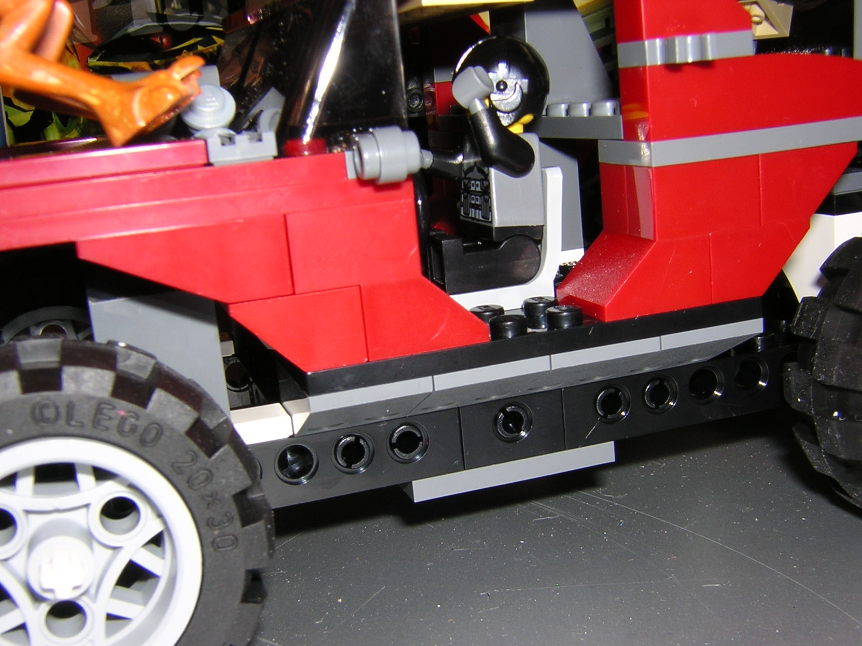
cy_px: 323
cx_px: 431
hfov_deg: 43.9
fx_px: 1071
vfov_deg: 33.6
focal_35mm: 43
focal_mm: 5.6
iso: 100
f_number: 5.6
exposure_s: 1/60.1
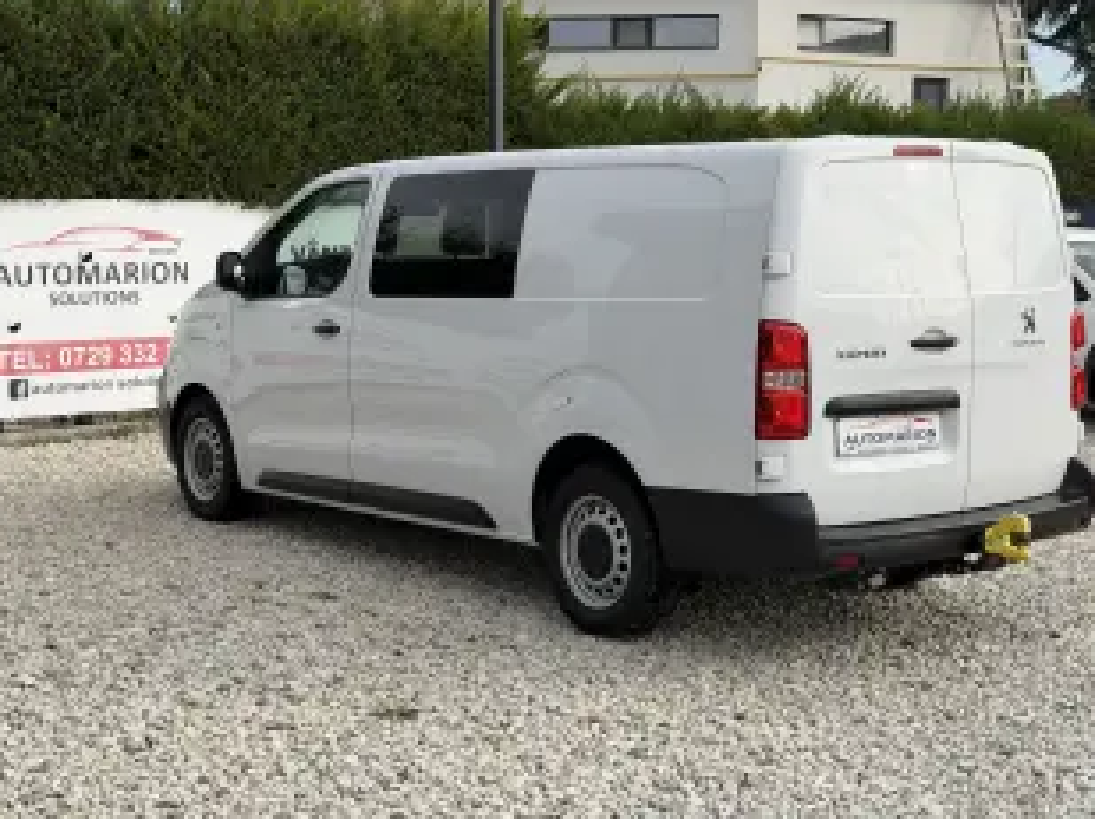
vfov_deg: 26.0
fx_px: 1769
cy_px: 351
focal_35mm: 56
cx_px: 617
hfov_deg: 34.3
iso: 64
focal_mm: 6.76
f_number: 1.78
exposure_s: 1/3891
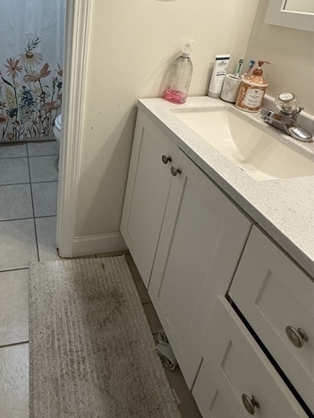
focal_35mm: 23
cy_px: 85
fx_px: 278
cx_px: 57
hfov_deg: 54.4
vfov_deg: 67.2
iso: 160
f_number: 2.2
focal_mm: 2.22
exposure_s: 1/120
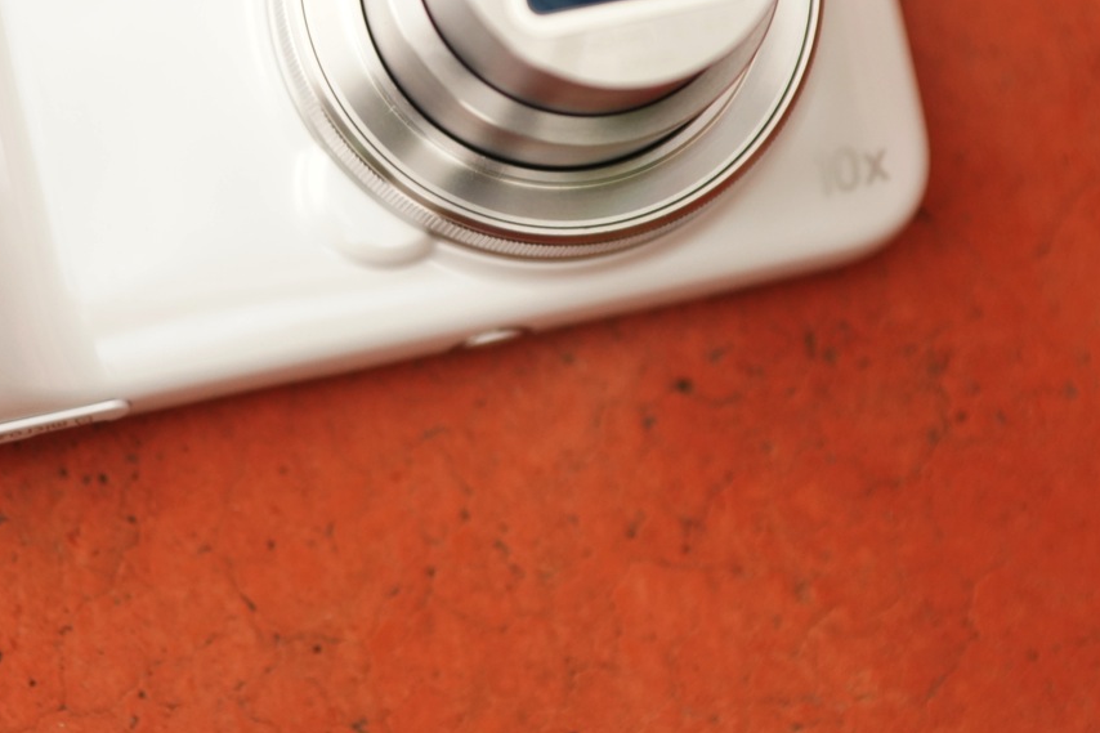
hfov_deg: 12.5
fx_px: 5010
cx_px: 413
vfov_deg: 8.3
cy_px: 71
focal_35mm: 164
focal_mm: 70
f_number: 2.8
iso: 640
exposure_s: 1/50
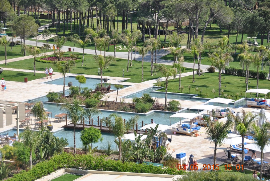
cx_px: 135
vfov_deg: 11.5
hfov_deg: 17.0
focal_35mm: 120
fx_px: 901
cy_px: 90
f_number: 5.6
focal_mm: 80
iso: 110
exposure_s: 1/500
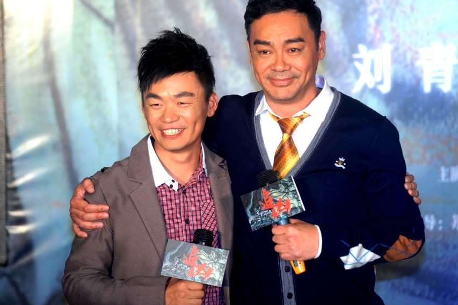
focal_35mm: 240
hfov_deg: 8.6
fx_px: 3052
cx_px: 267
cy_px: 144
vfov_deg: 5.7
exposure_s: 1/250
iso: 500
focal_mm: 200
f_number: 4
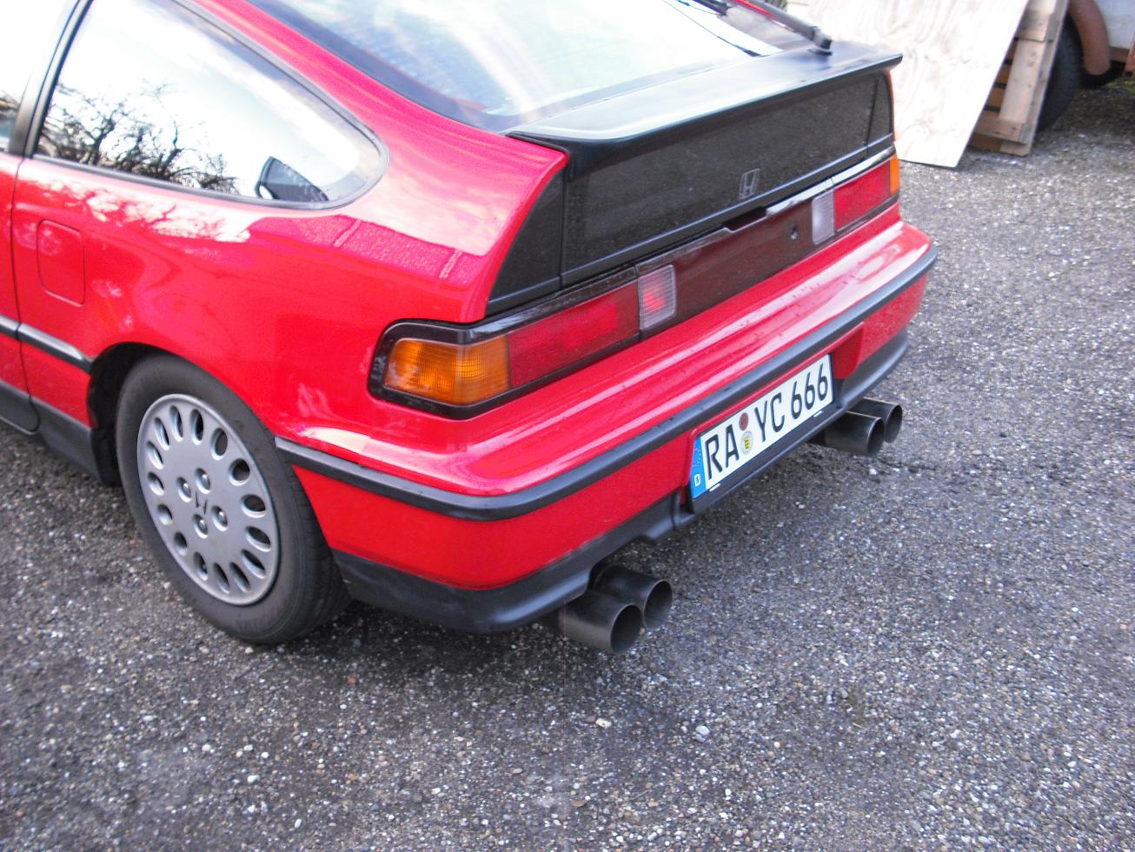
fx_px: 1246
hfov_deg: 49.0
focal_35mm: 38
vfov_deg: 37.7
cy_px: 426
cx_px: 568
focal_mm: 6.2
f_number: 2.8
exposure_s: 1/15
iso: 200
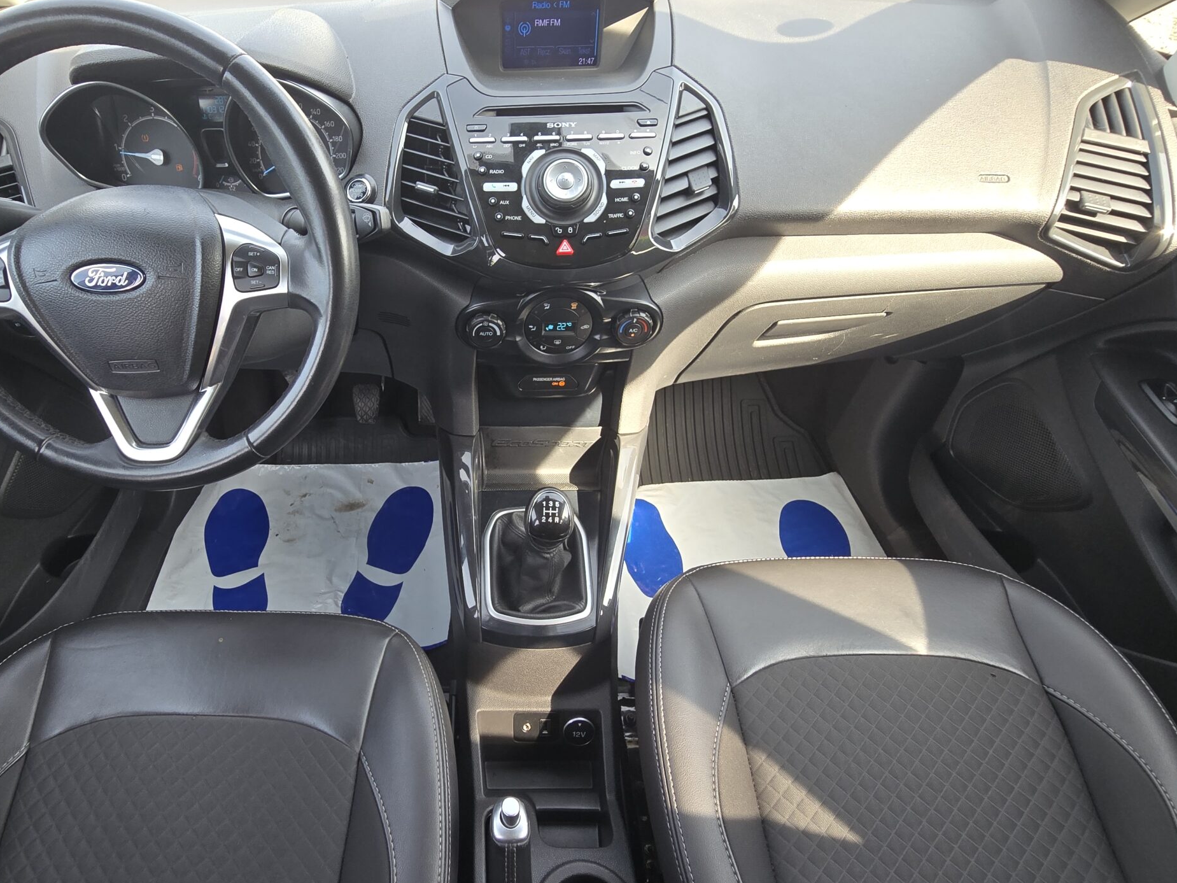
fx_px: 612
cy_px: 433
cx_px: 472
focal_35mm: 18
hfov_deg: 86.7
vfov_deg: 71.6
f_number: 2.2
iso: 50
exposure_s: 1/100
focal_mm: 2.2
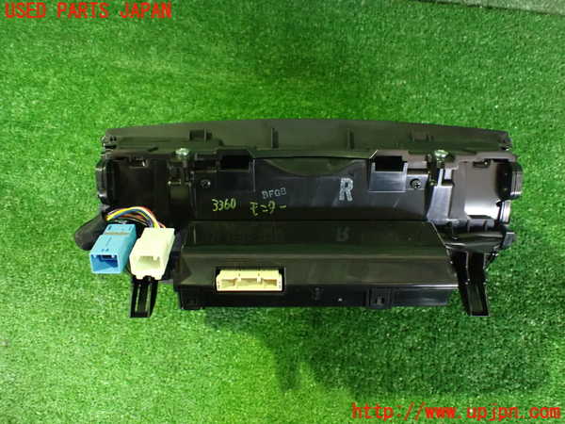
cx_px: 282
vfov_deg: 46.8
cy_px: 212
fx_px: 490
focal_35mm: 30
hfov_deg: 60.0
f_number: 2.3
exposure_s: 1/30
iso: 1250
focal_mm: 5.4
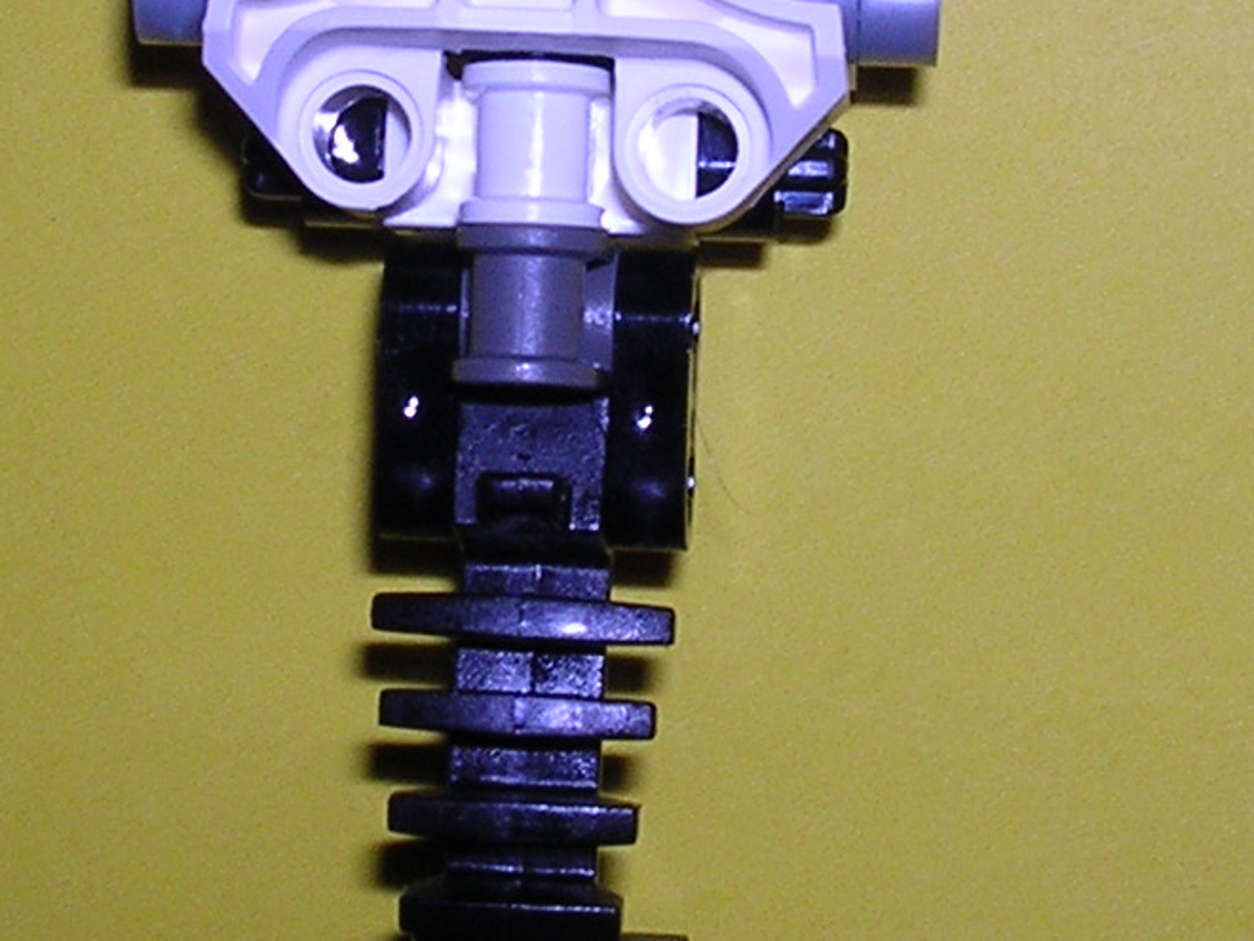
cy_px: 135
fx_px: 4275
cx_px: 572
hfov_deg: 16.7
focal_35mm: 118
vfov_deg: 12.5
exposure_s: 1/60.1
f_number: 5.6
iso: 100
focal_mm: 5.8
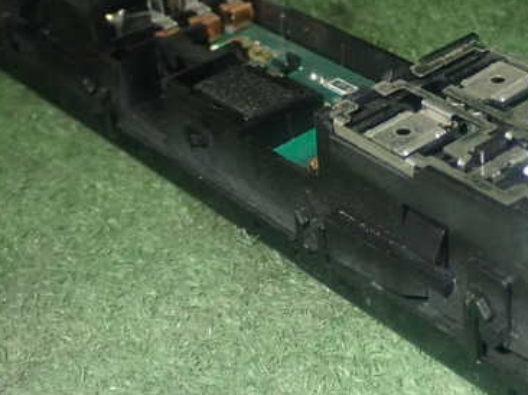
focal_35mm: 82
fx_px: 1250
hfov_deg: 23.8
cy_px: 134
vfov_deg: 17.9
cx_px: 346
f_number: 9
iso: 800
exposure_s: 1/50
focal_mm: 9.01
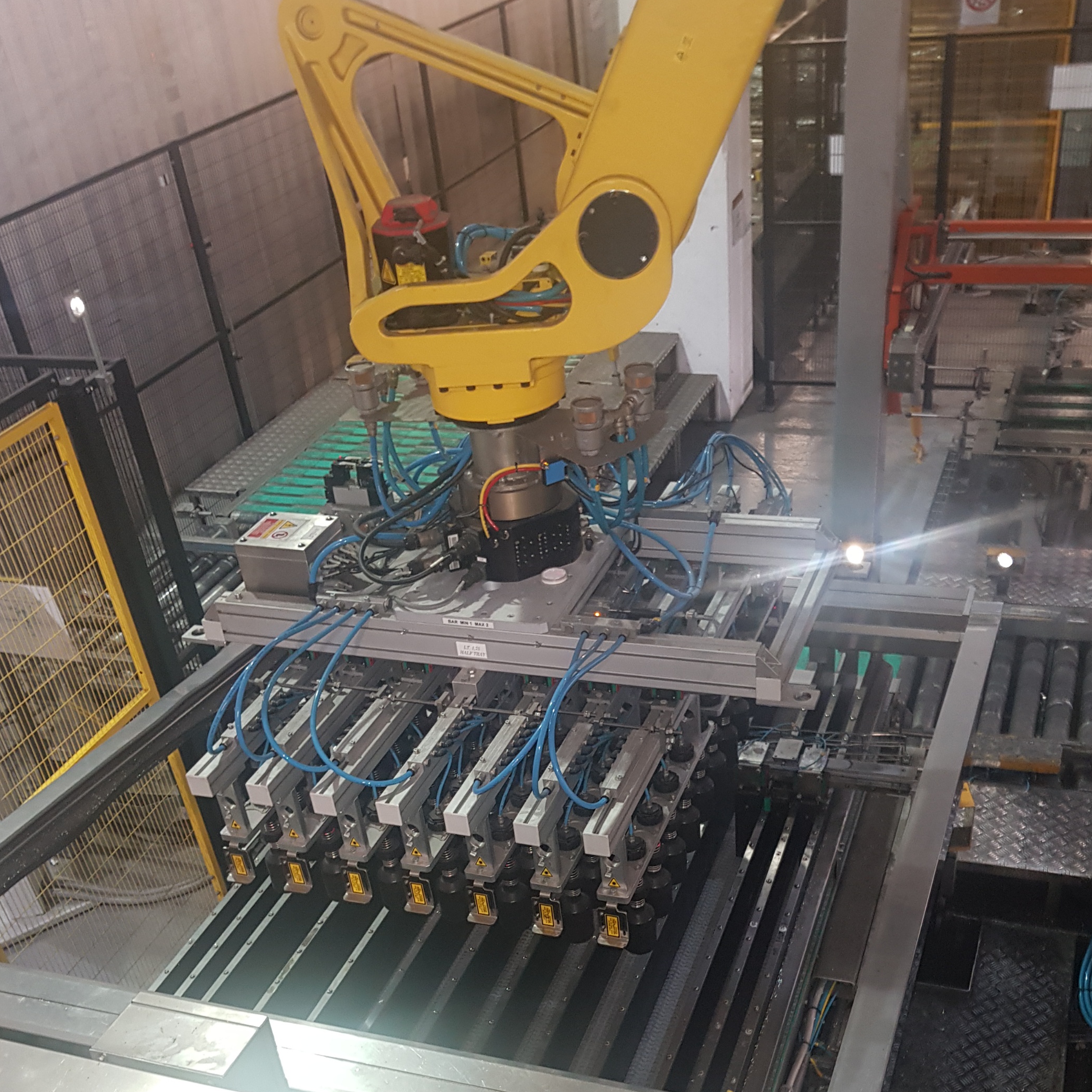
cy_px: 852
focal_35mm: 36
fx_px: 1285
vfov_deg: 44.1
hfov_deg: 46.0
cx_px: 572
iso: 125
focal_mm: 4.3
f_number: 1.7
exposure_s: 1/12
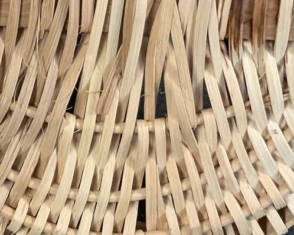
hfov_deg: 21.7
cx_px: 31
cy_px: 7
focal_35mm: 86
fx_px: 748
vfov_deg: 17.5
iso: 200
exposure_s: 1/60
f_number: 1.8
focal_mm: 3
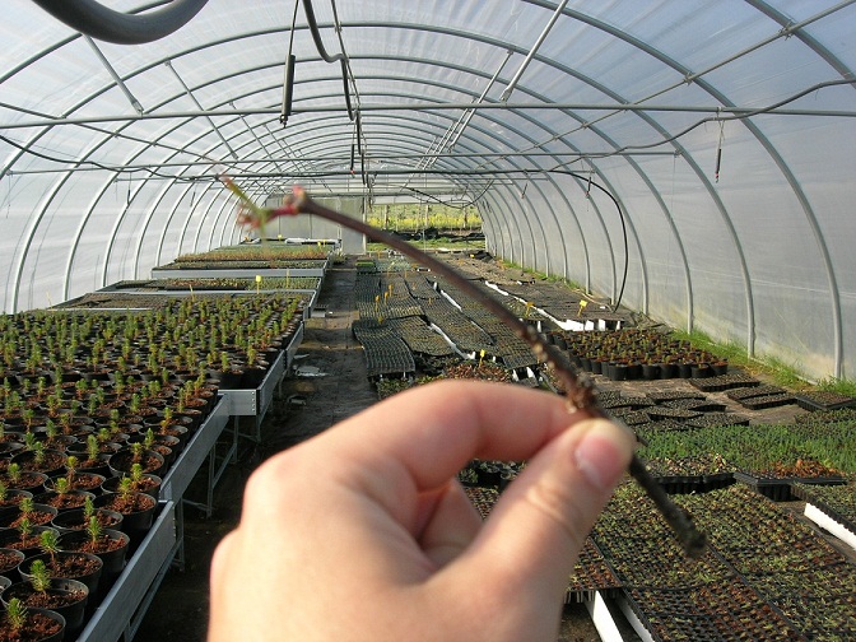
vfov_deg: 37.7
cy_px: 321
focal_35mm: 38
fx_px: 940
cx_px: 428
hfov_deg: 49.0
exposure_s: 1/263
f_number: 4.8
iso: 64
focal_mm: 7.8
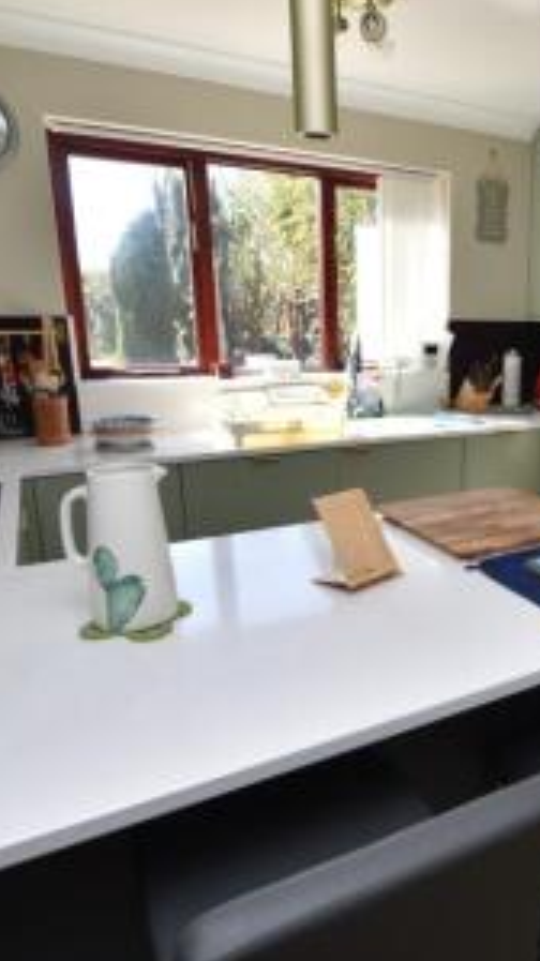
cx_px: 479
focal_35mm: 25
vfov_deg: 74.1
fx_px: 637
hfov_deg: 42.4
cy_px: 484
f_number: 5
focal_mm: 10
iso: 100
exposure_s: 1/100
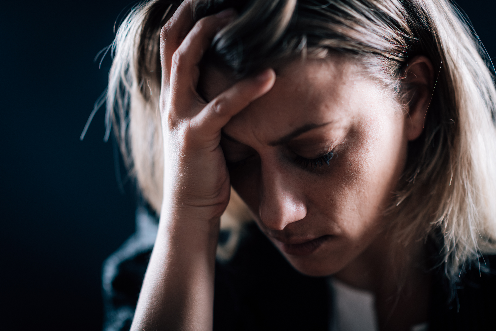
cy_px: 166
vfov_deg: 16.1
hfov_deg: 23.9
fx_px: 1171
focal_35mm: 85
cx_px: 248
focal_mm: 85
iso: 64
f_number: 1.8
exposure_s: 1/200
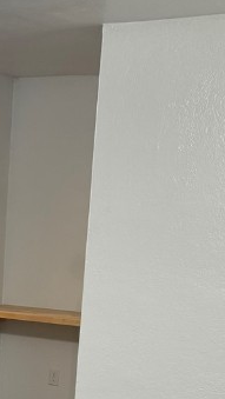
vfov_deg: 25.6
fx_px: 837
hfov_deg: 14.6
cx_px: -77
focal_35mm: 79
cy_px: 391
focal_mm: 6.76
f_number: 1.78
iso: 160
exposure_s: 1/60
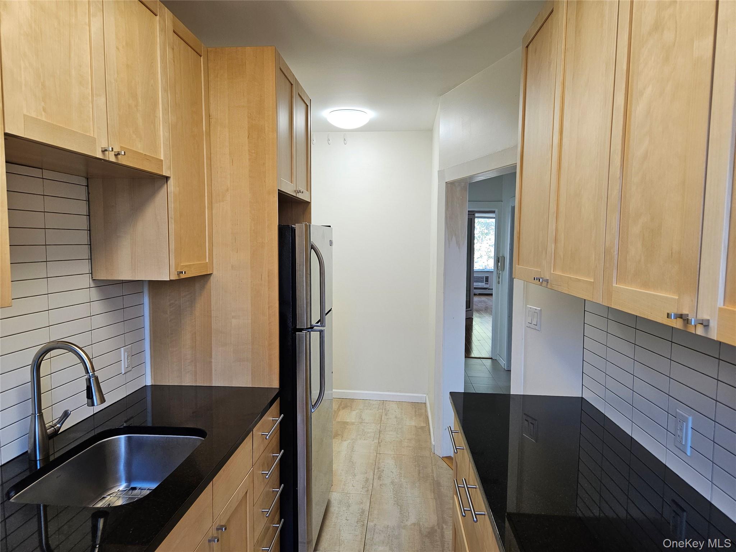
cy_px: 276
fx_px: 489
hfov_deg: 73.9
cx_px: 368
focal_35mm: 23
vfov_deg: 58.9
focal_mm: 5.4
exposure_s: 1/120
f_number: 1.8
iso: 160
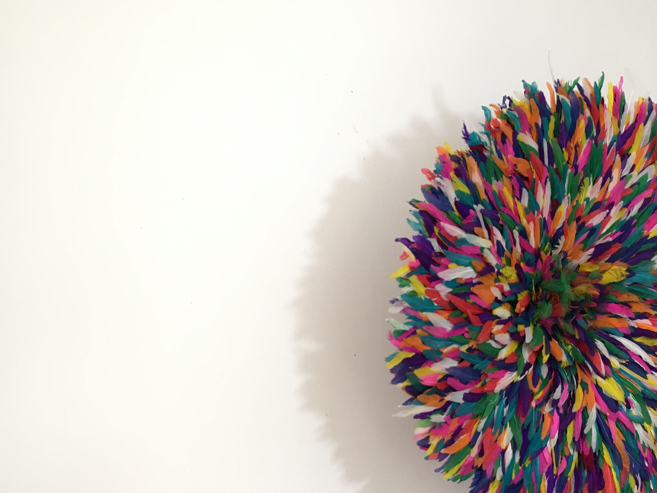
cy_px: 338
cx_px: 448
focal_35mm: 44
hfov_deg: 42.3
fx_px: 835
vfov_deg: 32.5
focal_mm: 4.15
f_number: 2.2
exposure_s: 1/33
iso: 50
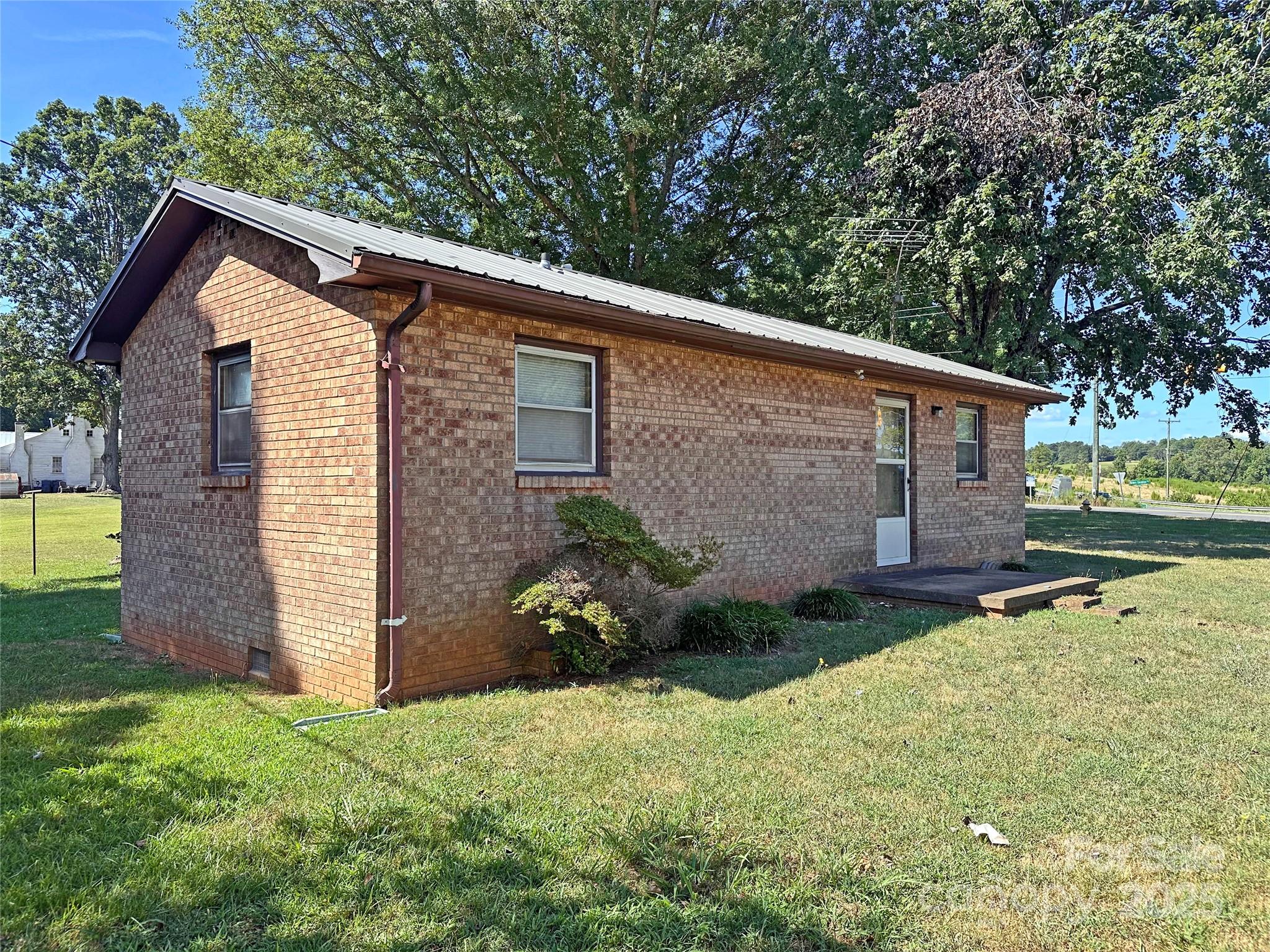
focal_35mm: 24
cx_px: 635
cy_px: 476
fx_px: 881
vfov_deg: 56.8
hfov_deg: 71.6
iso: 80
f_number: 1.78
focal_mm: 6.86
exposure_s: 1/1495
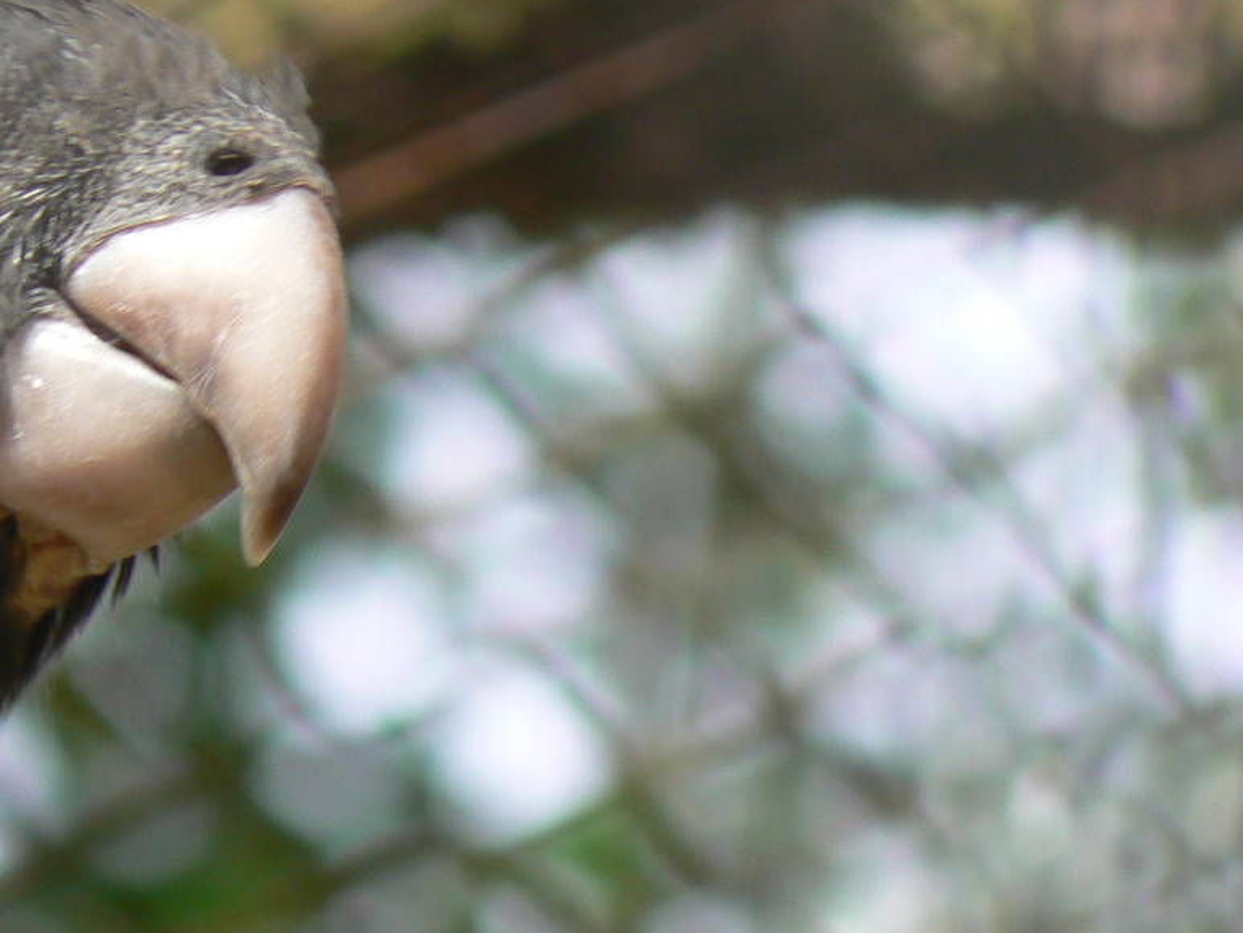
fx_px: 32107
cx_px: 77
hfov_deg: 2.2
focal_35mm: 894
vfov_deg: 1.7
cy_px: 635
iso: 80
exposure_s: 1/160
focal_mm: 72
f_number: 5.6
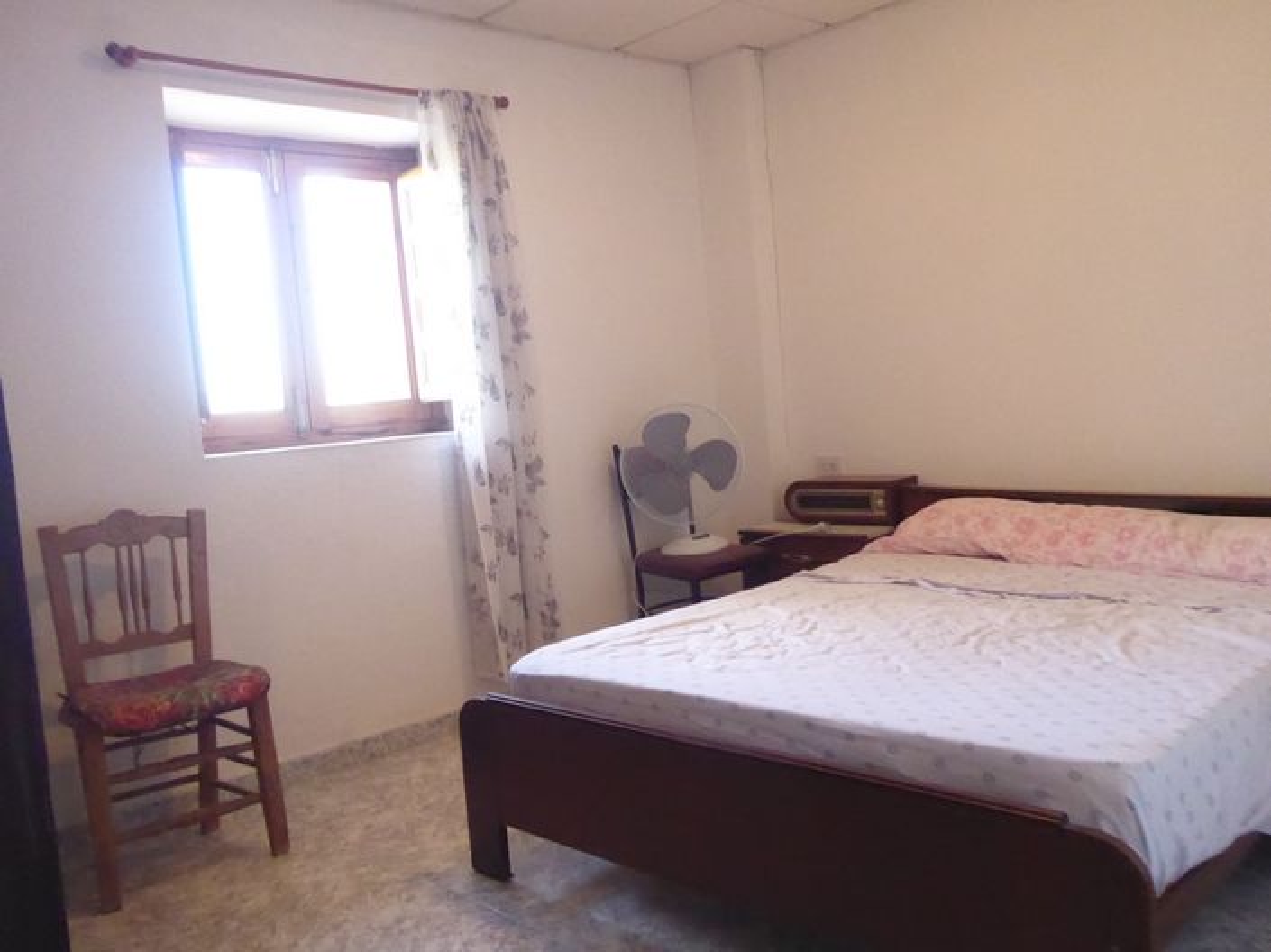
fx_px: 1064
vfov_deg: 48.2
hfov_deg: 61.7
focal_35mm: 29
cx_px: 636
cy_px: 476
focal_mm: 5
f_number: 3.5
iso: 1600
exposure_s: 1/50
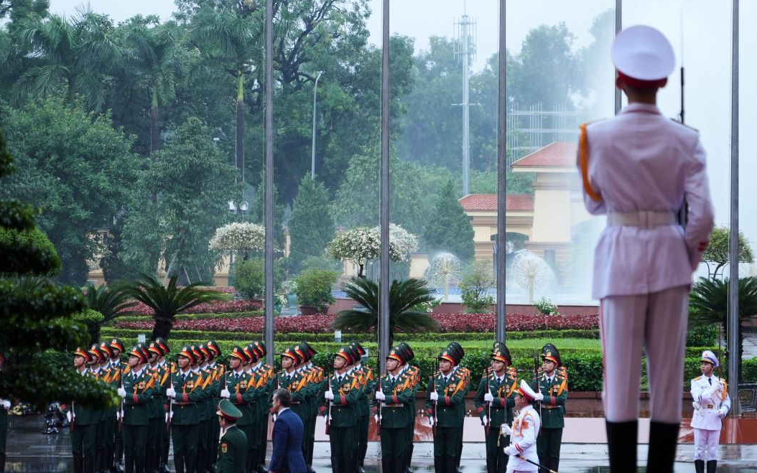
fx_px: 2971
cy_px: 259
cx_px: 408
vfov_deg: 9.1
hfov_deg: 14.5
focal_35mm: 144
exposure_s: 1/320
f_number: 6.3
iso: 800
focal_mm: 120
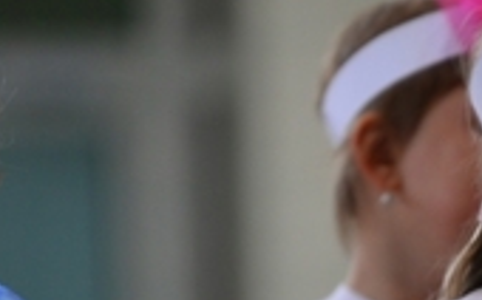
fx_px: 11198
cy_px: 521
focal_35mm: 853
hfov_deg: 2.5
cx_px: 533
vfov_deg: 1.5
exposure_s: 1/320
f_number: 2.8
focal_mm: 200
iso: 500
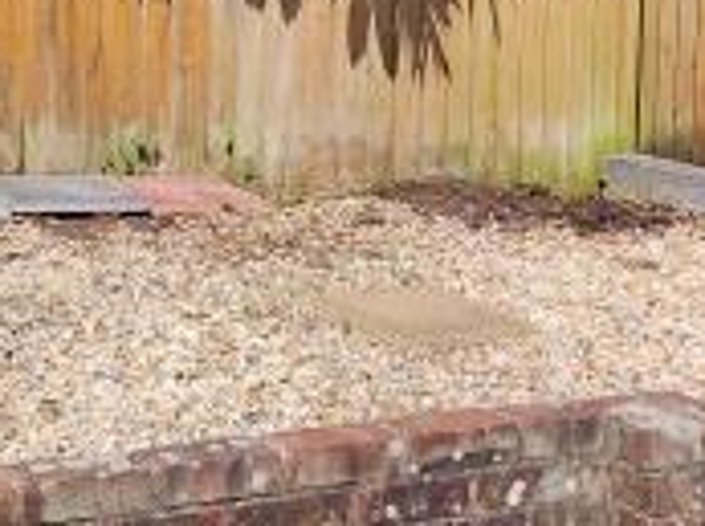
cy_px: 102
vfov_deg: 16.4
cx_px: 171
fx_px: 1809
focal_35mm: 89
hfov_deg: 21.8
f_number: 1.8
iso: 40
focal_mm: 5.23
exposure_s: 1/1377
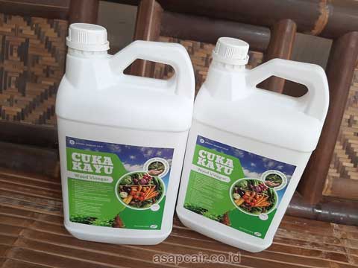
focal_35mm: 27
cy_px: 134
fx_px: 279
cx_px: 179
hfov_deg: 65.3
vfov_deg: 51.4
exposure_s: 1/25
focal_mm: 3.93
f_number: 1.7
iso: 400
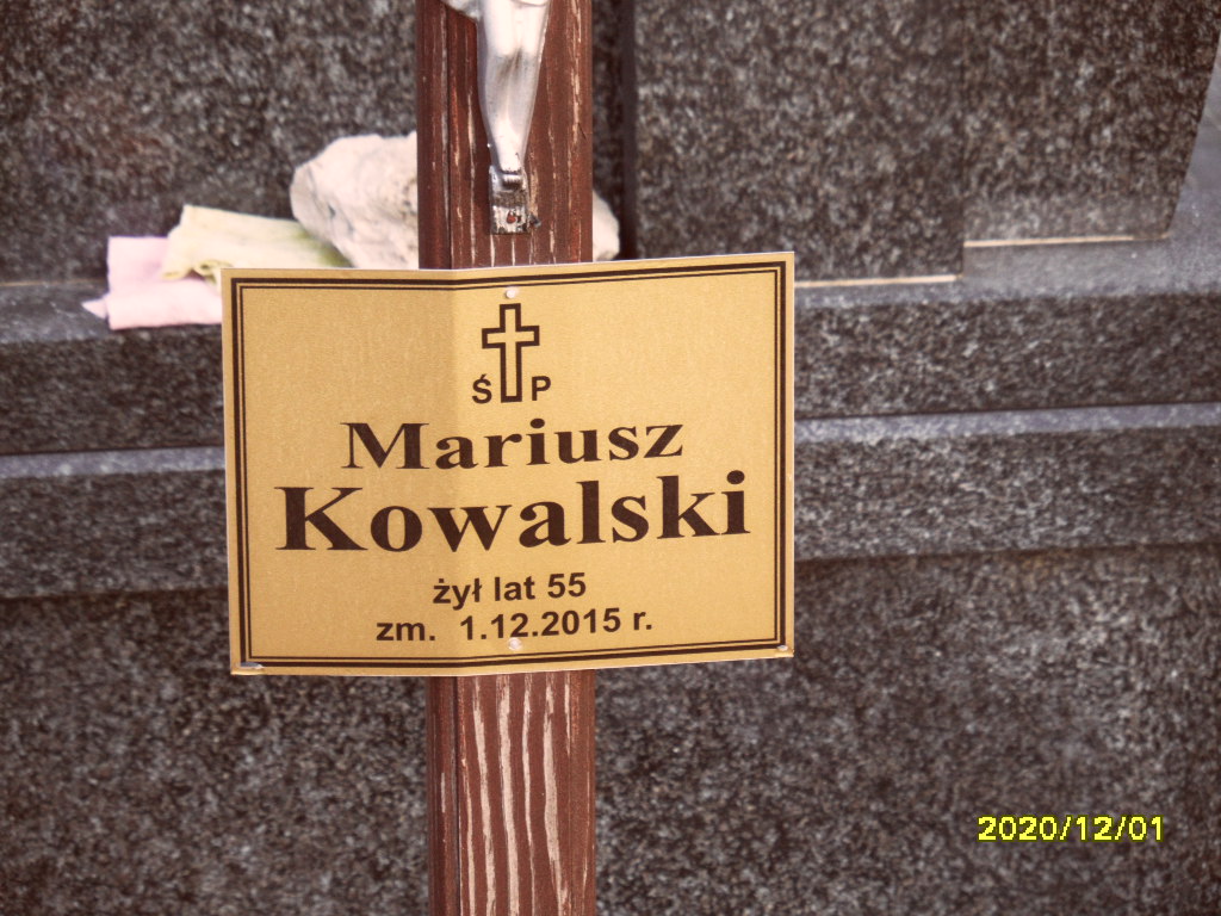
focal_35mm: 180
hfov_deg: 11.0
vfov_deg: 8.2
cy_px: 458
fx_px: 6349
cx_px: 610
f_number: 4.4
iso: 120
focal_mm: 29.7
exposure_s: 1/60
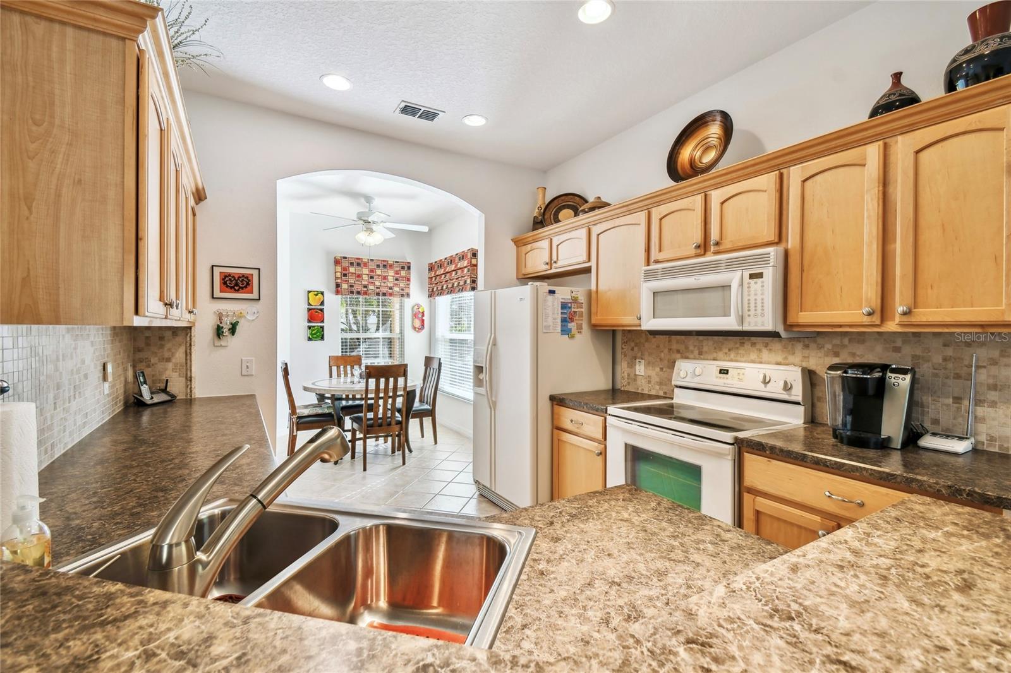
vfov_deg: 77.3
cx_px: 506
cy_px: 336
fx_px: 421
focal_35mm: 15
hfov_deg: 100.4
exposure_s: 1/20
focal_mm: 10
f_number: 7.1
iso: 100
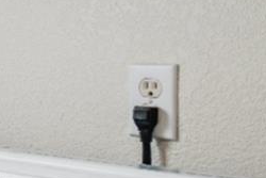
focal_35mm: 102
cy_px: 128
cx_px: -447
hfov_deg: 12.7
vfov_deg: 13.4
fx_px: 754
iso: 100
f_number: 8
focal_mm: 17
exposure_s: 1/6
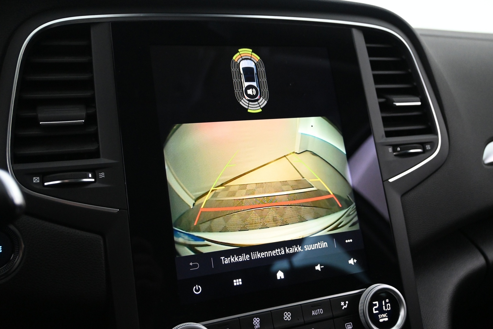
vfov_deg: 40.0
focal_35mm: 33
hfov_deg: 57.2
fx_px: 452
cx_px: 246
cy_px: 164
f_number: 4
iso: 3200
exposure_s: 1/50
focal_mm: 22
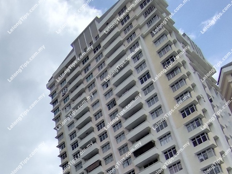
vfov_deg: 29.7
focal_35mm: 41
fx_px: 275
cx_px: -38
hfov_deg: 36.6
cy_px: 214
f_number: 2.2
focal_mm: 1.65
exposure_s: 1/2889
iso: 50
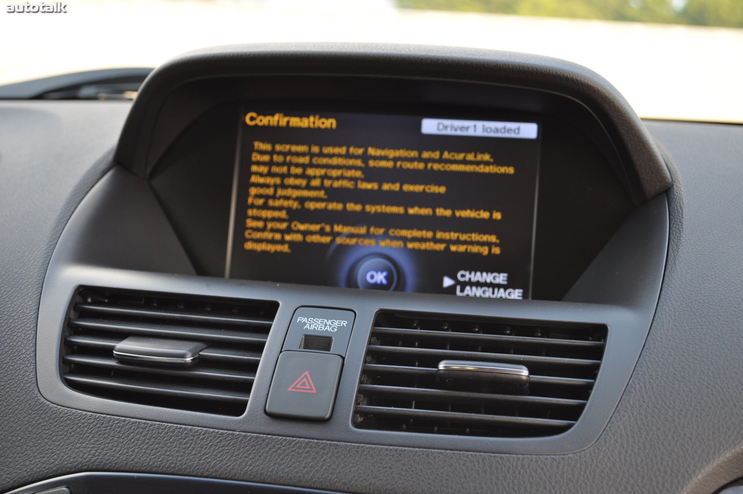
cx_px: 372
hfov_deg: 41.2
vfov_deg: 28.0
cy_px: 247
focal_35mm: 48
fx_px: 990
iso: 400
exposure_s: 1/125
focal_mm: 32
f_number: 5.6
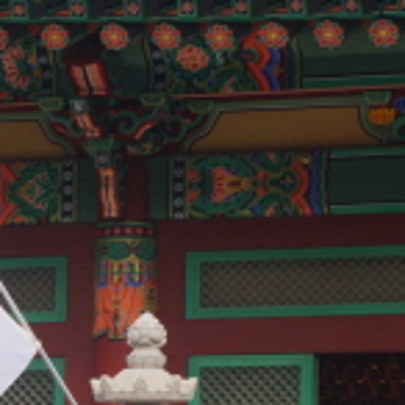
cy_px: 556
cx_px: -502
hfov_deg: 5.6
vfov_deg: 5.7
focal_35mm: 305
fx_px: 4037
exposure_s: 1/100
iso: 100
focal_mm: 50
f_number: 11
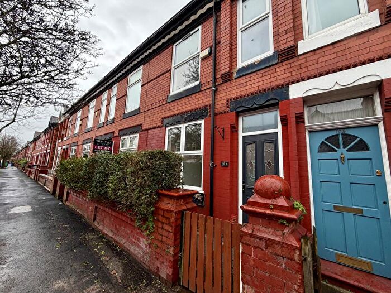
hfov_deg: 102.1
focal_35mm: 14
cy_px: 146
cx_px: 196
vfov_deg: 85.7
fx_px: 158
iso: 64
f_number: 2.2
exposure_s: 1/121
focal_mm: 2.22
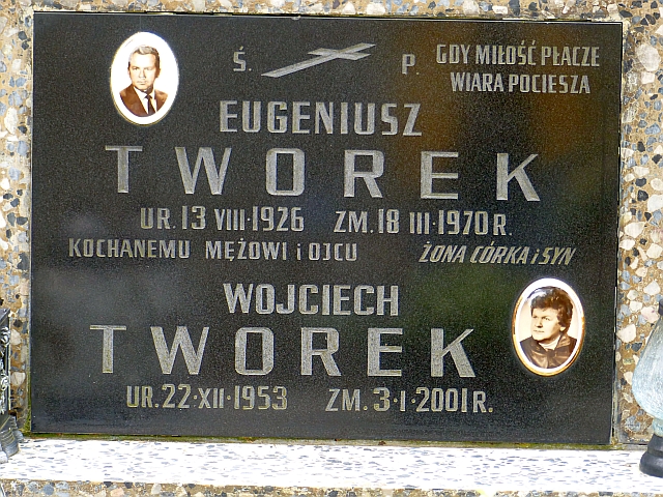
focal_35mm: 211
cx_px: 332
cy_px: 248
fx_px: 4041
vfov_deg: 7.0
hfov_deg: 9.4
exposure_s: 1/80
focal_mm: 37.9
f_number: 2.8
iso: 125
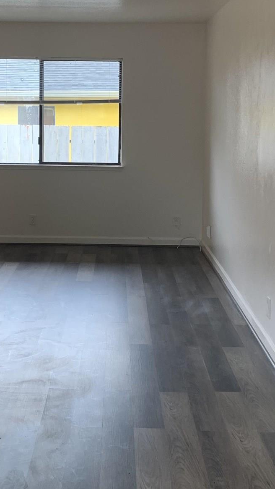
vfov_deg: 36.8
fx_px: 725
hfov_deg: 21.4
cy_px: 160
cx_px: 98
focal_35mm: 56
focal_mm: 4.25
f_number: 1.8
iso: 80
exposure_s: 1/60
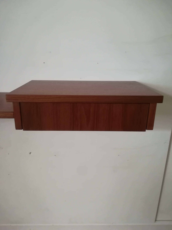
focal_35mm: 26
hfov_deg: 53.1
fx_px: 172
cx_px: 86
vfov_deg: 67.3
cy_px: 115
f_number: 2.2
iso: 640
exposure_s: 1/14.3
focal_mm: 3.83
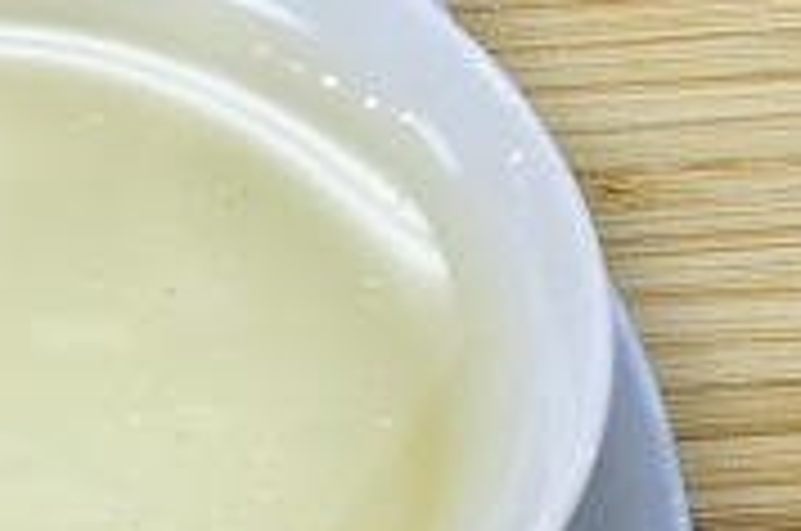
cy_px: 536
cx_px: 158
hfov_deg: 5.8
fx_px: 7840
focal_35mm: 353
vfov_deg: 3.9
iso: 1000
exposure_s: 1/60
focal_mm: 70
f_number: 5
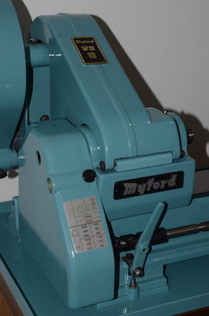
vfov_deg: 27.1
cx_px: 104
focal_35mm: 75
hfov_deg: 18.1
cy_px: 158
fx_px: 656
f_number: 14
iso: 800
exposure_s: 1/60
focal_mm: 50
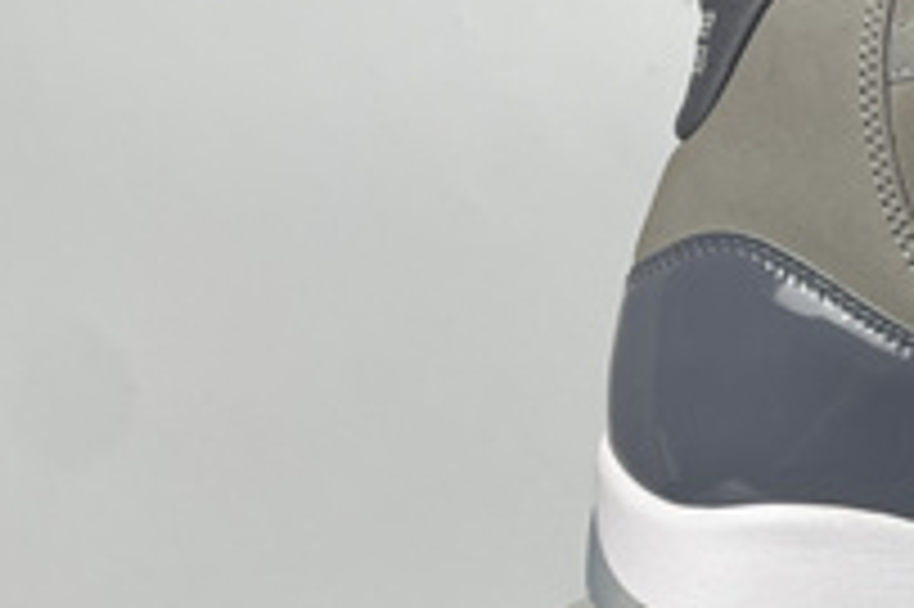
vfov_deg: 16.7
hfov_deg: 22.4
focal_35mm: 80
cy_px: 590
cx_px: 1220
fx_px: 2029
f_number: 1.6
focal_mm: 4.2
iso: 32
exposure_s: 1/169
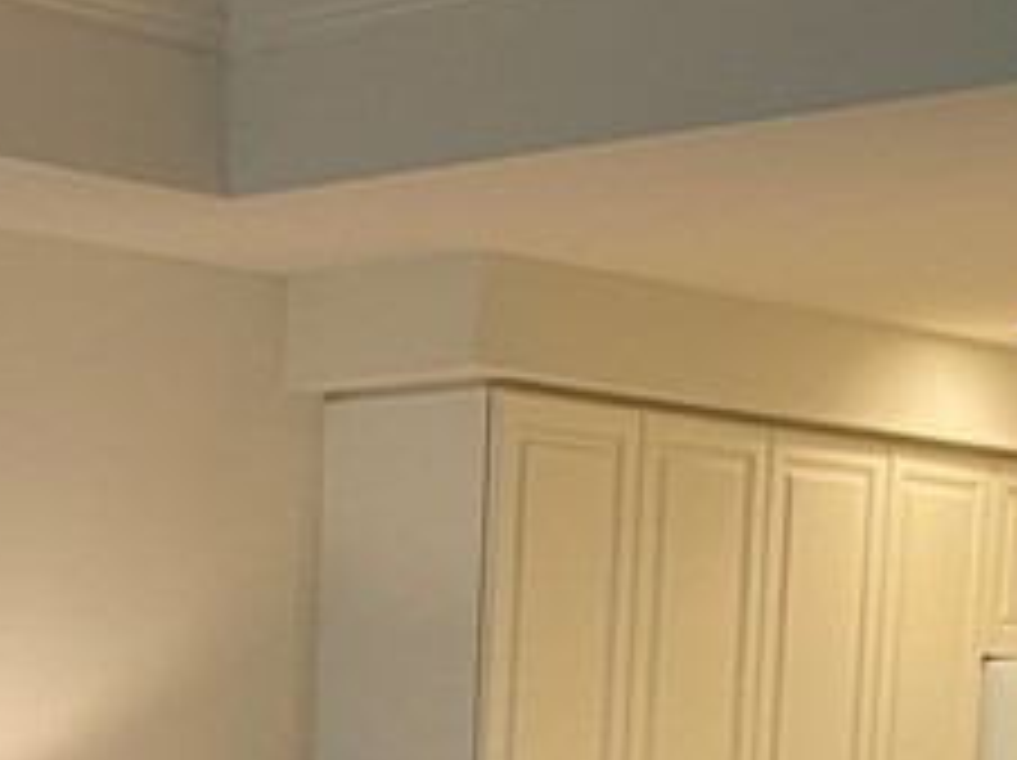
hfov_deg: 16.3
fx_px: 3463
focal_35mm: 118
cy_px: 1345
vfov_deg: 11.6
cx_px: -72
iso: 100
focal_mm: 4.25
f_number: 1.8
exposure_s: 1/60
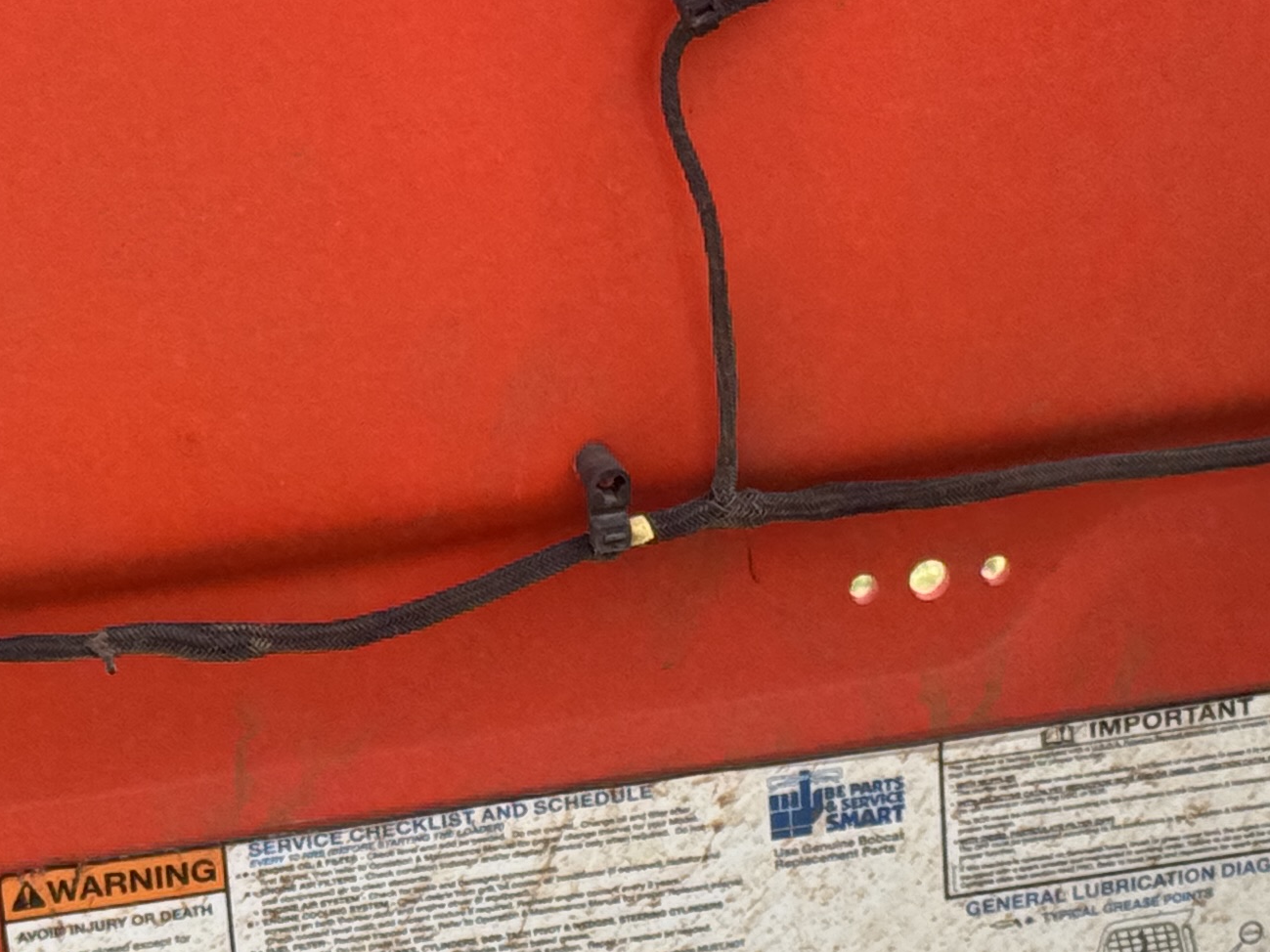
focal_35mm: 149
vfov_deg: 9.9
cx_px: 473
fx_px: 5466
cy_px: 770
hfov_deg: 13.2
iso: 64
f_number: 1.78
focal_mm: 6.76
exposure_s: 1/1524
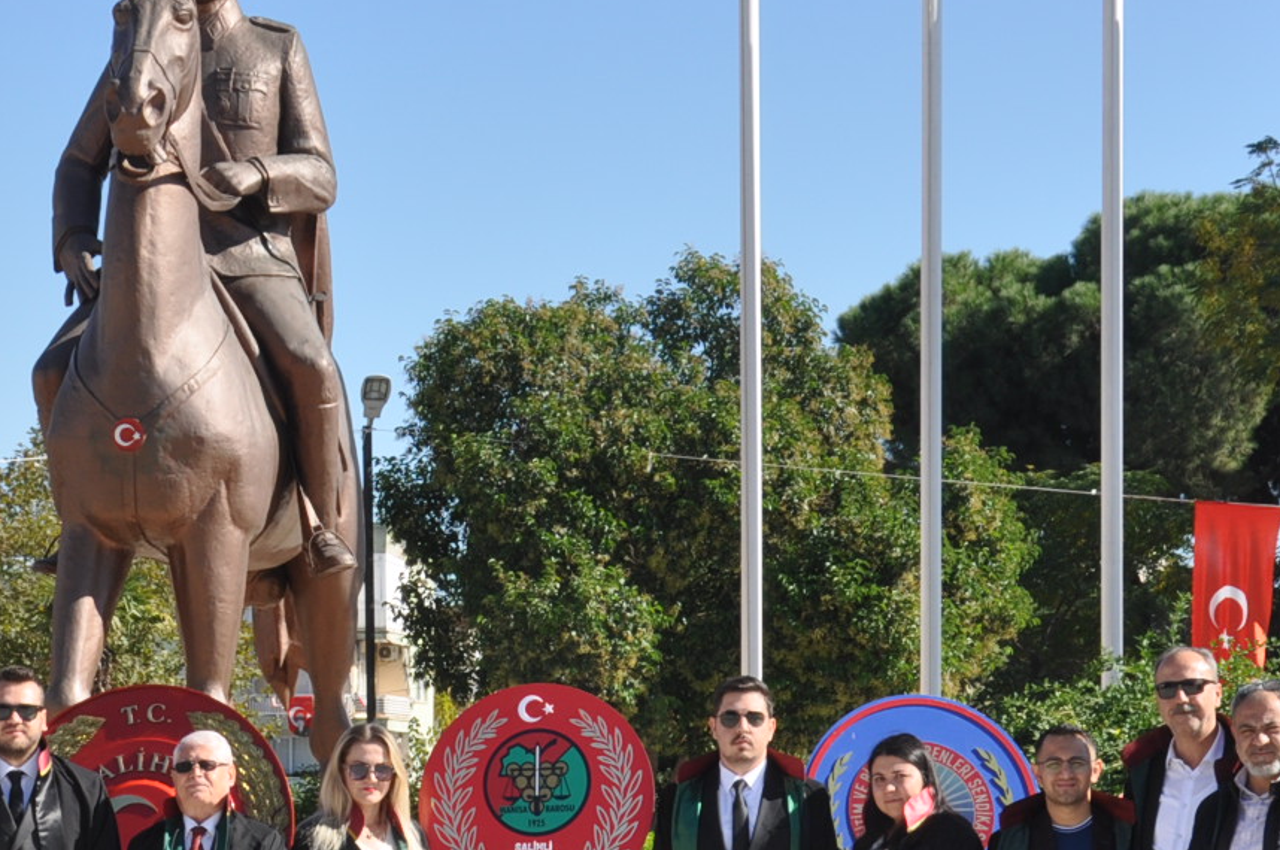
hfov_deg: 19.4
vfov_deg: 12.9
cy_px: 804
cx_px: 404
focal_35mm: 105
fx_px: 3729
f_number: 13
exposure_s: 1/160
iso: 200
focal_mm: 28
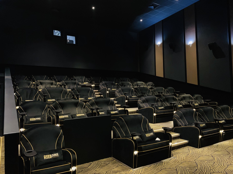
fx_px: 175
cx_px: 116
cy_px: 87
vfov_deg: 53.1
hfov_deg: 67.3
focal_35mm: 26
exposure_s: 1/16
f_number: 1.8
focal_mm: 4.25
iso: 1000
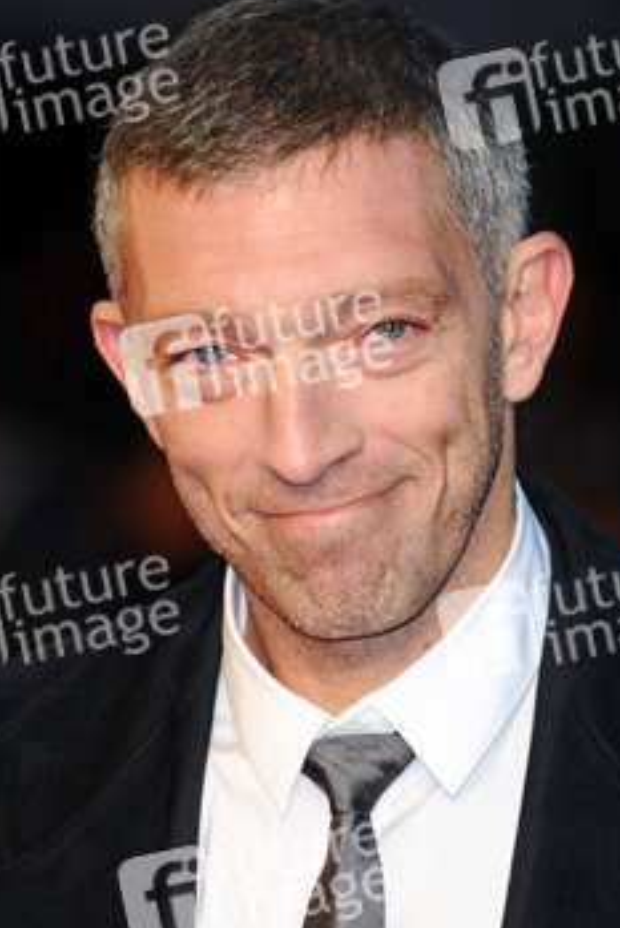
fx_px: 8877
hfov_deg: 4.0
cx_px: 334
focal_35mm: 344
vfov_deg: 6.0
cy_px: 487
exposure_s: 1/200
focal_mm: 200
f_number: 4.5
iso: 320
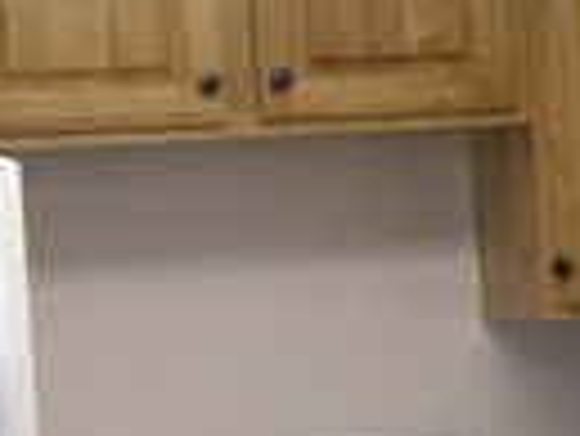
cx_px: 850
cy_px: 751
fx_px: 3153
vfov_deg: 7.7
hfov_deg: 10.2
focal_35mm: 188
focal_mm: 7.9
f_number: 2.8
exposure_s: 1/60
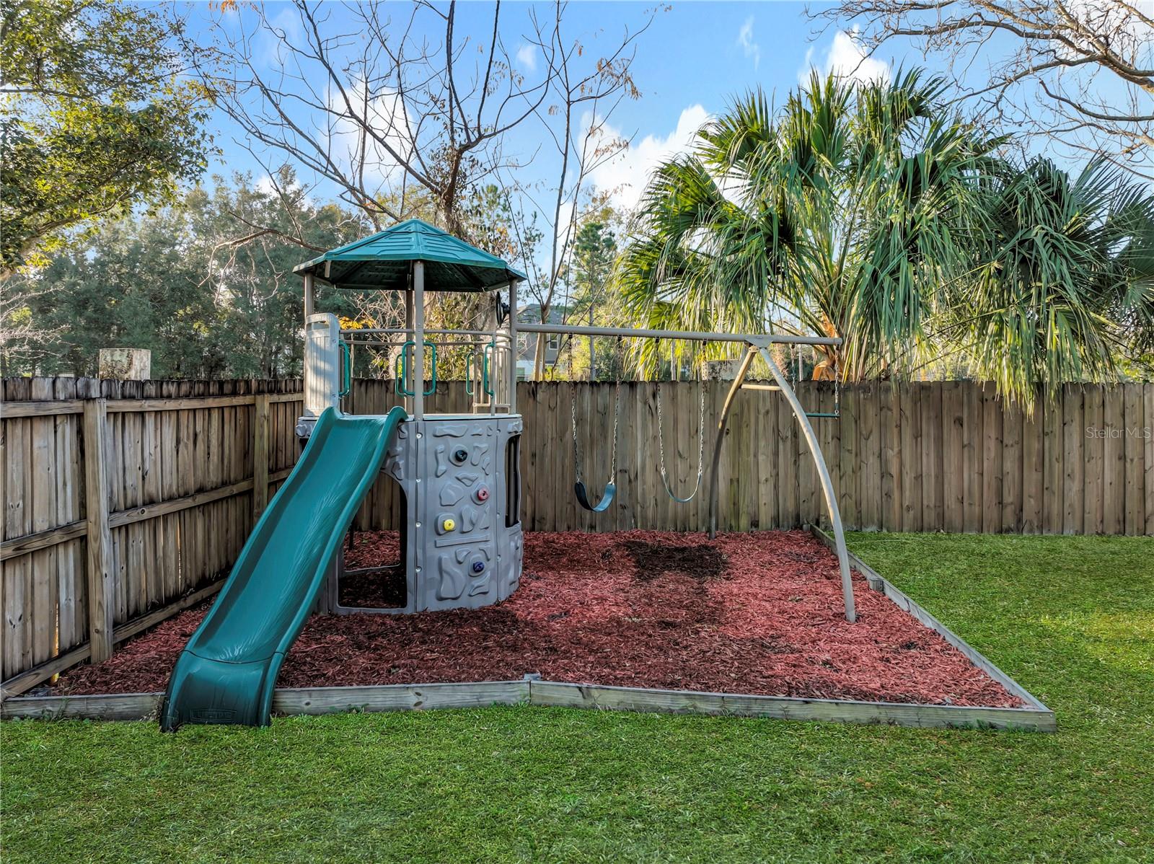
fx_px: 800
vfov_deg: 56.8
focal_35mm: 24
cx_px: 577
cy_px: 432
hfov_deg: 71.6
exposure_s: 1/640
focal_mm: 12.29
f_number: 2.8
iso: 400
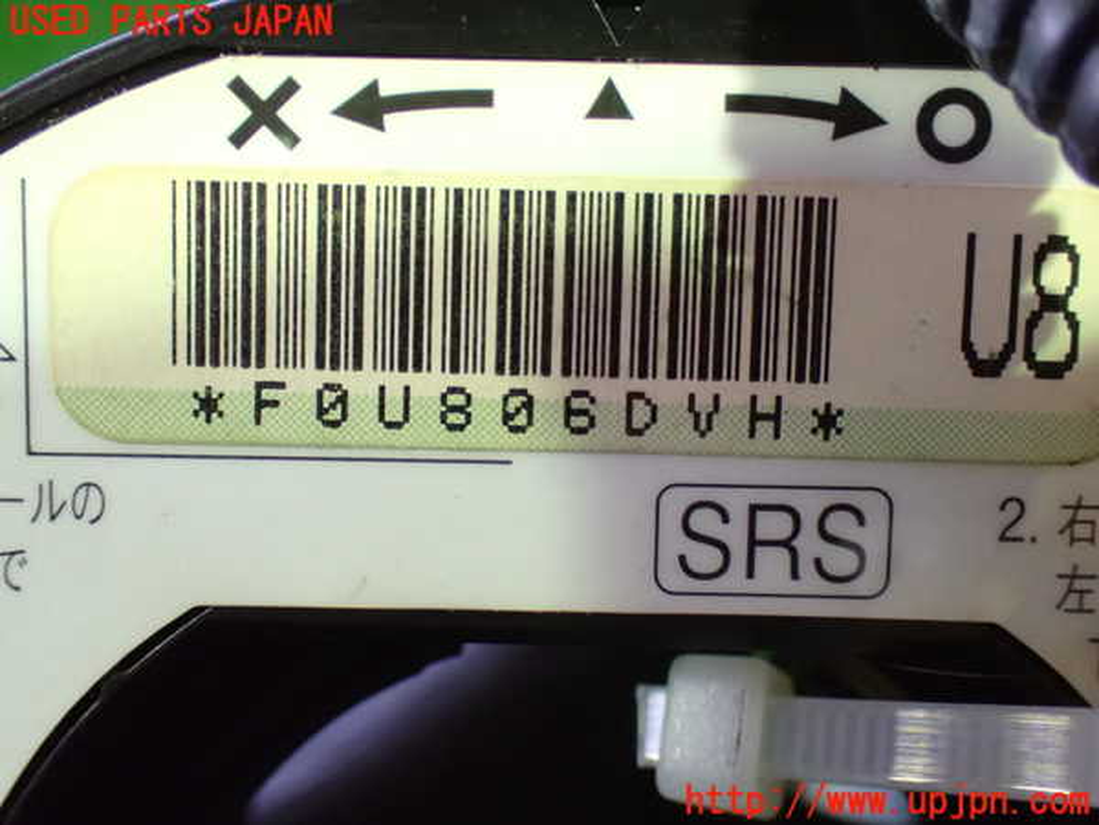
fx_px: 1492
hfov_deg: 40.4
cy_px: 412
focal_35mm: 47
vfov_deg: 30.9
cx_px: 550
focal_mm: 8.4
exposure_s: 1/50
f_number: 3.1
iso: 1600
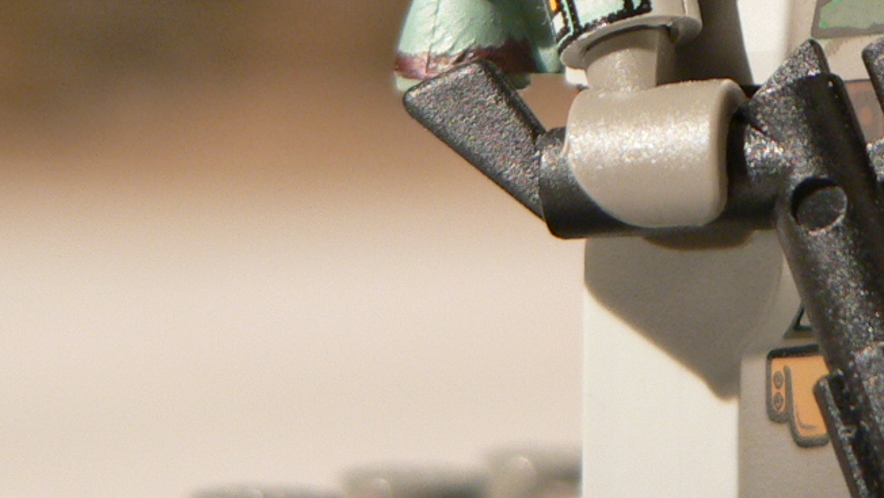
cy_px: -157
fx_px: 6705
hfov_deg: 7.5
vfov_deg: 4.2
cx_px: 731
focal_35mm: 286
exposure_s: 1
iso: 100
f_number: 2.8
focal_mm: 17.9
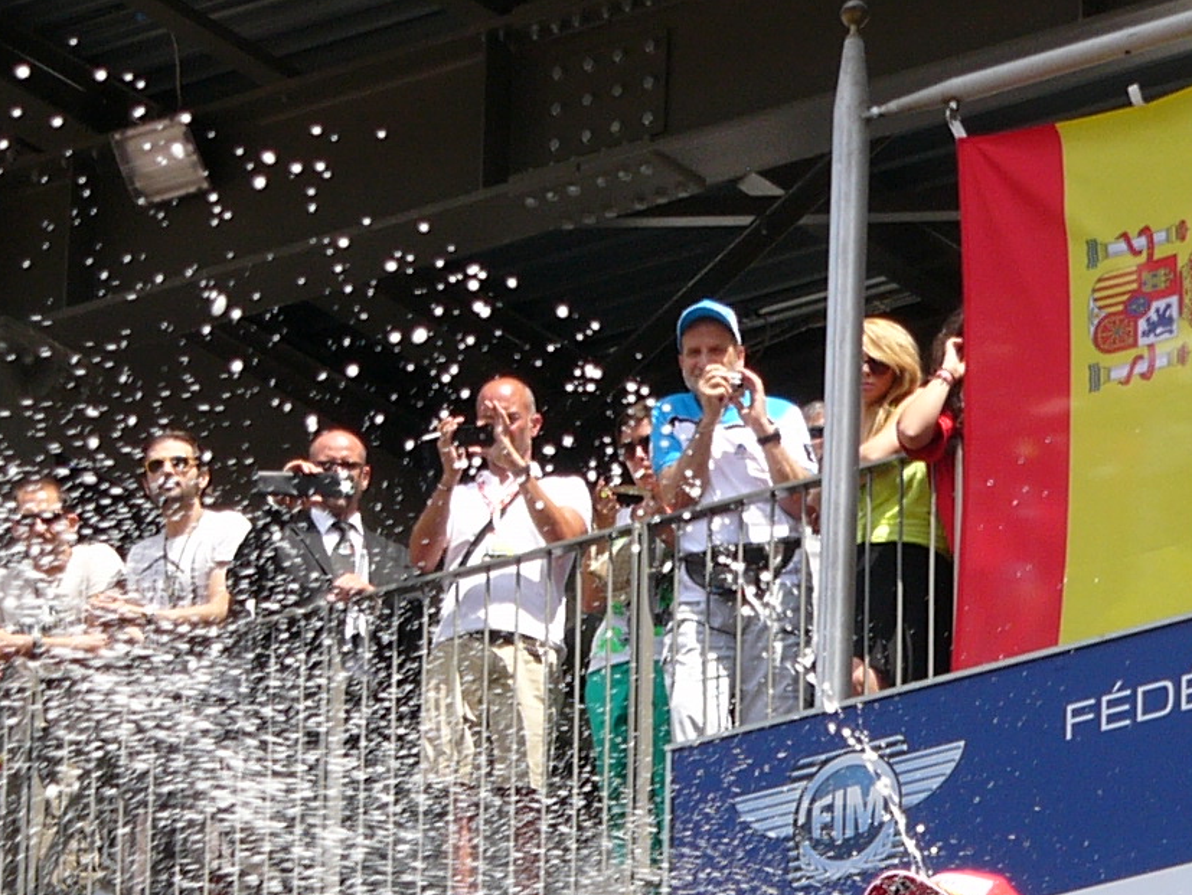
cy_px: 1101
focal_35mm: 323
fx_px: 11127
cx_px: 607
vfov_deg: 4.6
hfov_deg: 6.1
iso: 50
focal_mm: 19.4
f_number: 4
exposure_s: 1/320
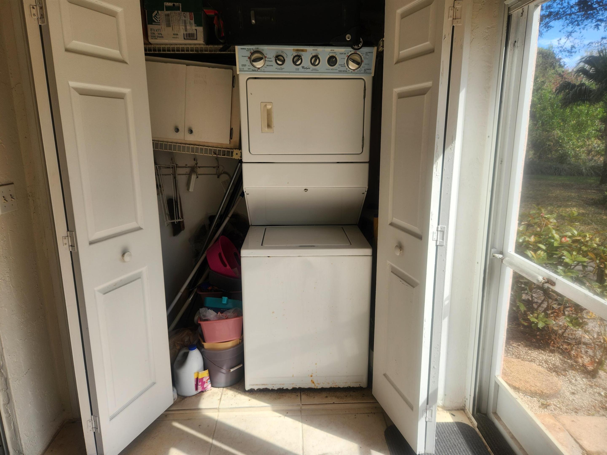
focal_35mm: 23
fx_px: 403
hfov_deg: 73.9
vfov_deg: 58.9
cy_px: 228
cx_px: 304
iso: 20
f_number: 1.8
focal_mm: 5.4
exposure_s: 1/337
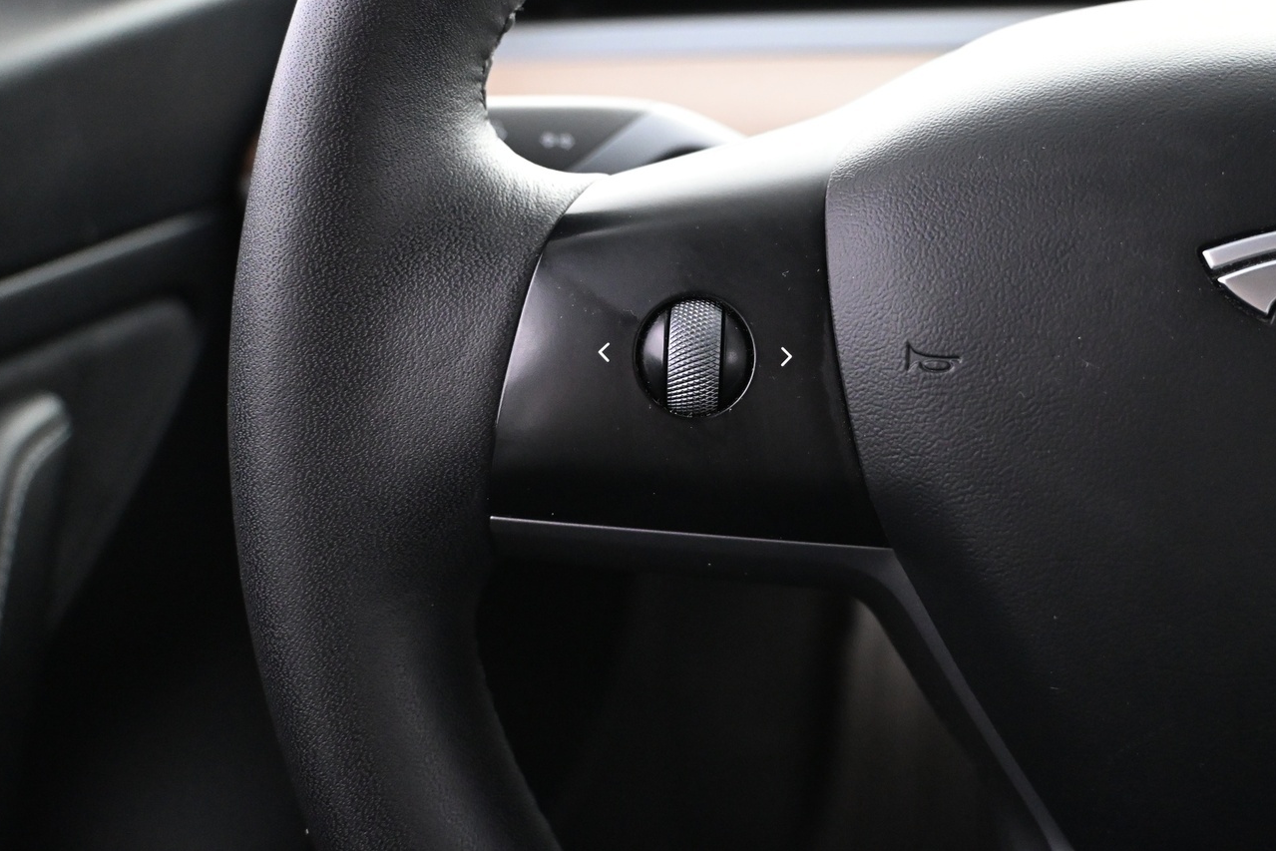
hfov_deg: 49.4
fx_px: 1381
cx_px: 741
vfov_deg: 34.1
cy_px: 314
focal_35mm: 39
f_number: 3.8
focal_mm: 20.5
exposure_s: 1/30
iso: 4000
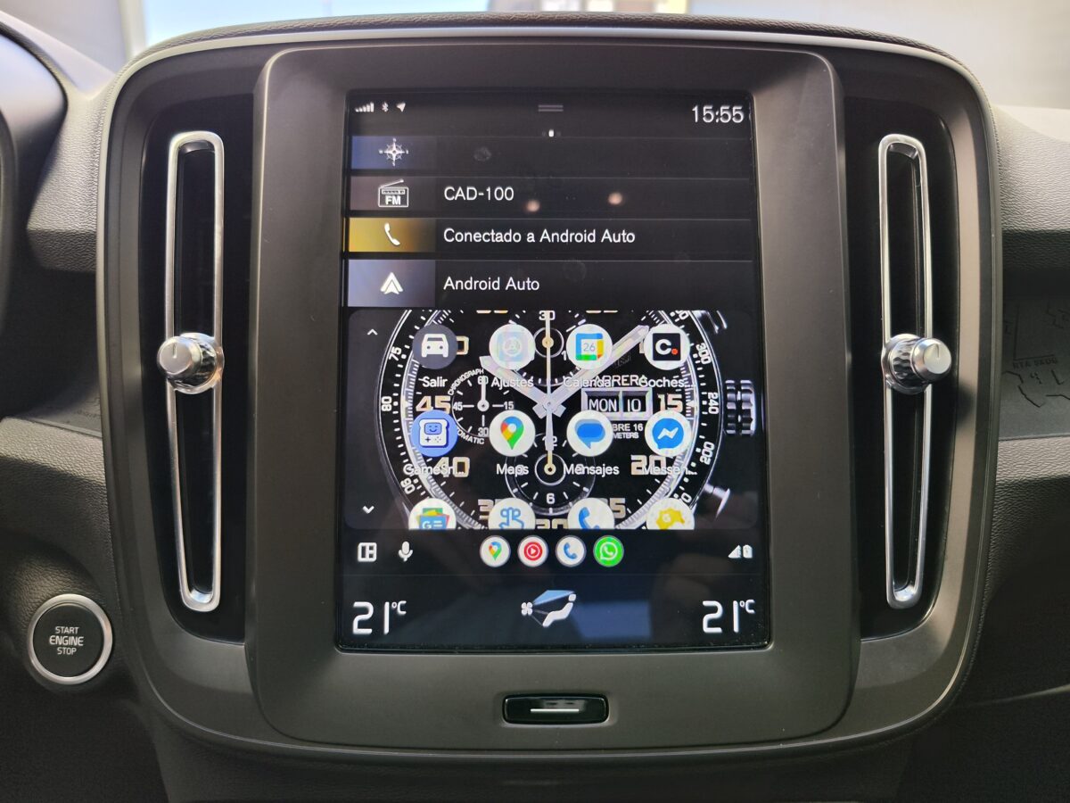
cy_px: 402
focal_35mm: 23
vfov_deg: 58.9
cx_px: 535
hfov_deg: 73.9
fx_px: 711
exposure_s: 1/100
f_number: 1.69
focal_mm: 7.01
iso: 107
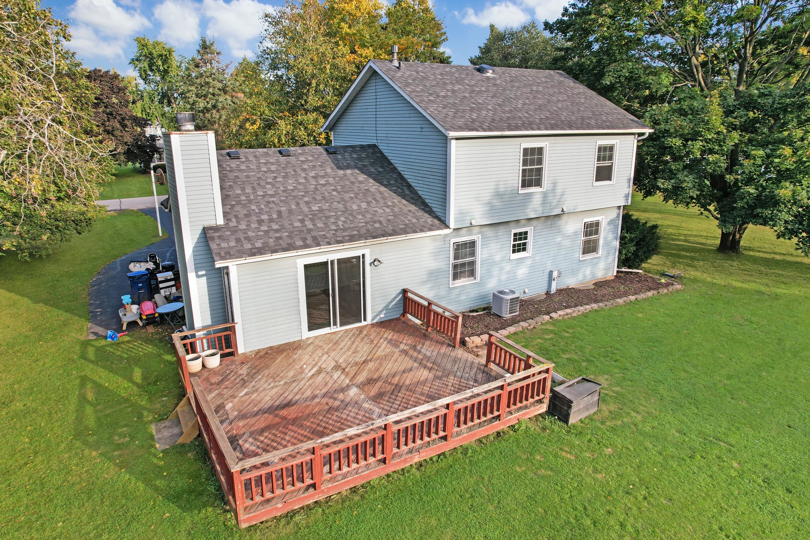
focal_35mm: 22
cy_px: 270
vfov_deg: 57.2
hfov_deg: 78.6
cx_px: 405
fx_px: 495
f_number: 2.8
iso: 100
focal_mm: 8.38
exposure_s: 1/160
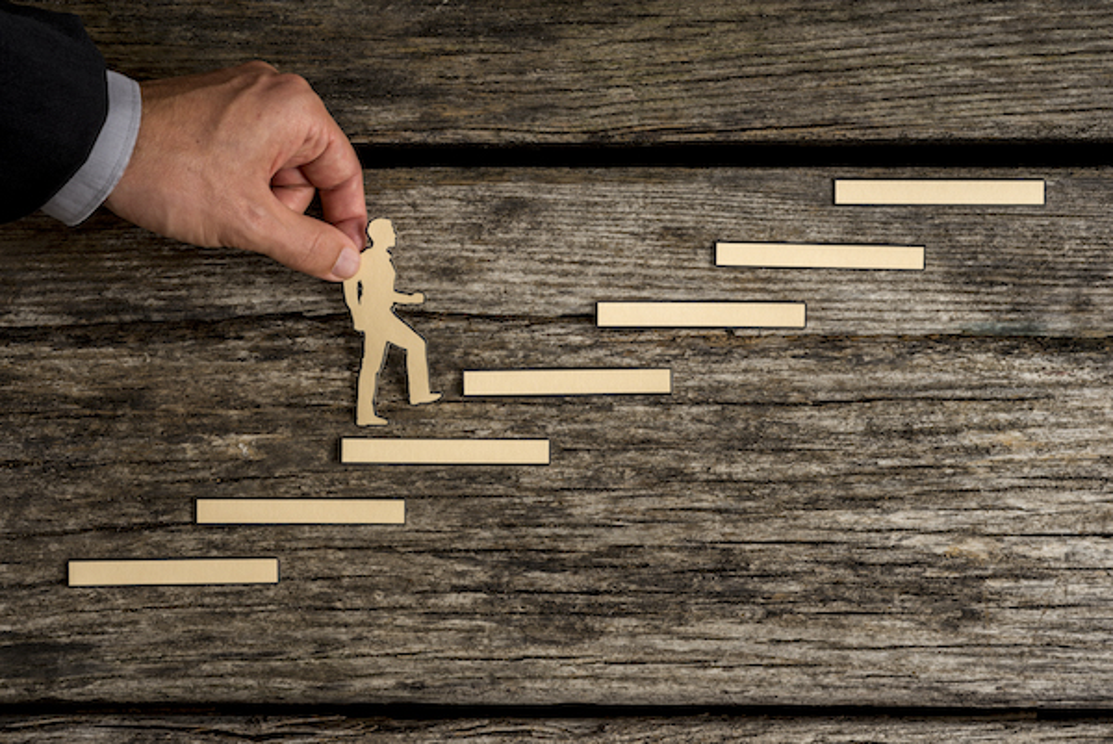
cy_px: 372
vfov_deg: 16.1
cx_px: 556
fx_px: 2630
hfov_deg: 23.9
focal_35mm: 85
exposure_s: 1/160
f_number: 8
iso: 100
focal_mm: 85
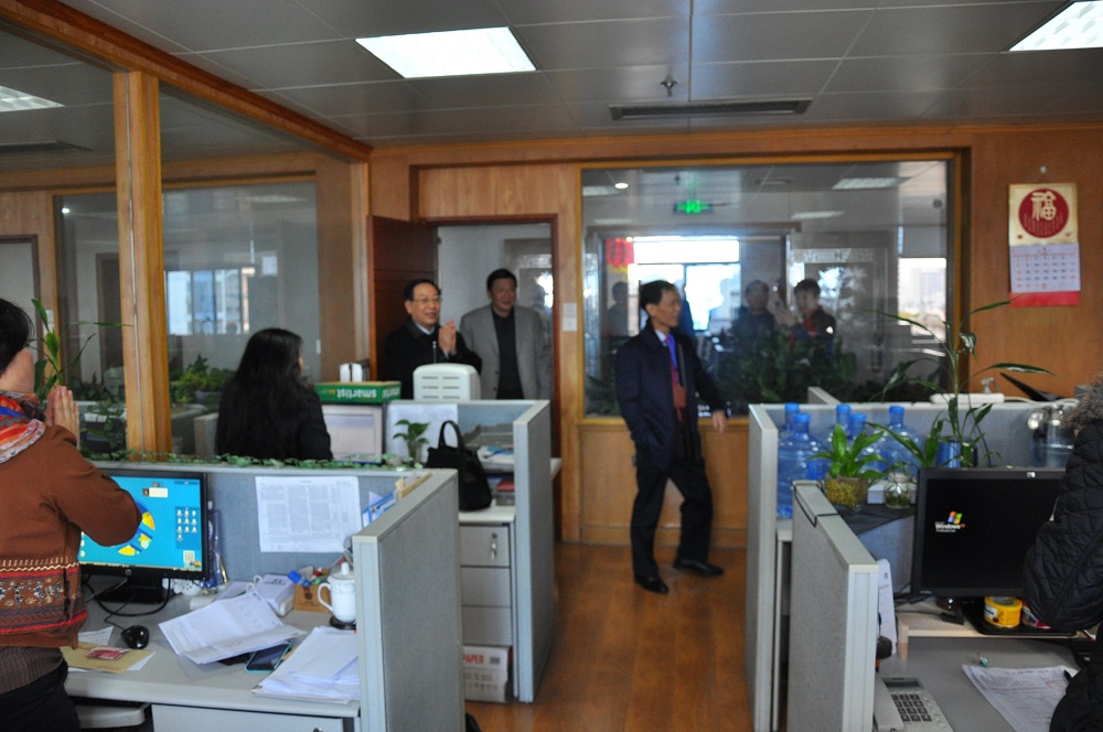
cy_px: 366
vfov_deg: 47.8
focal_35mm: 27
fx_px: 826
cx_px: 552
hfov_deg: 67.4
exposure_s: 1/80
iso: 800
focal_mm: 18
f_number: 3.5
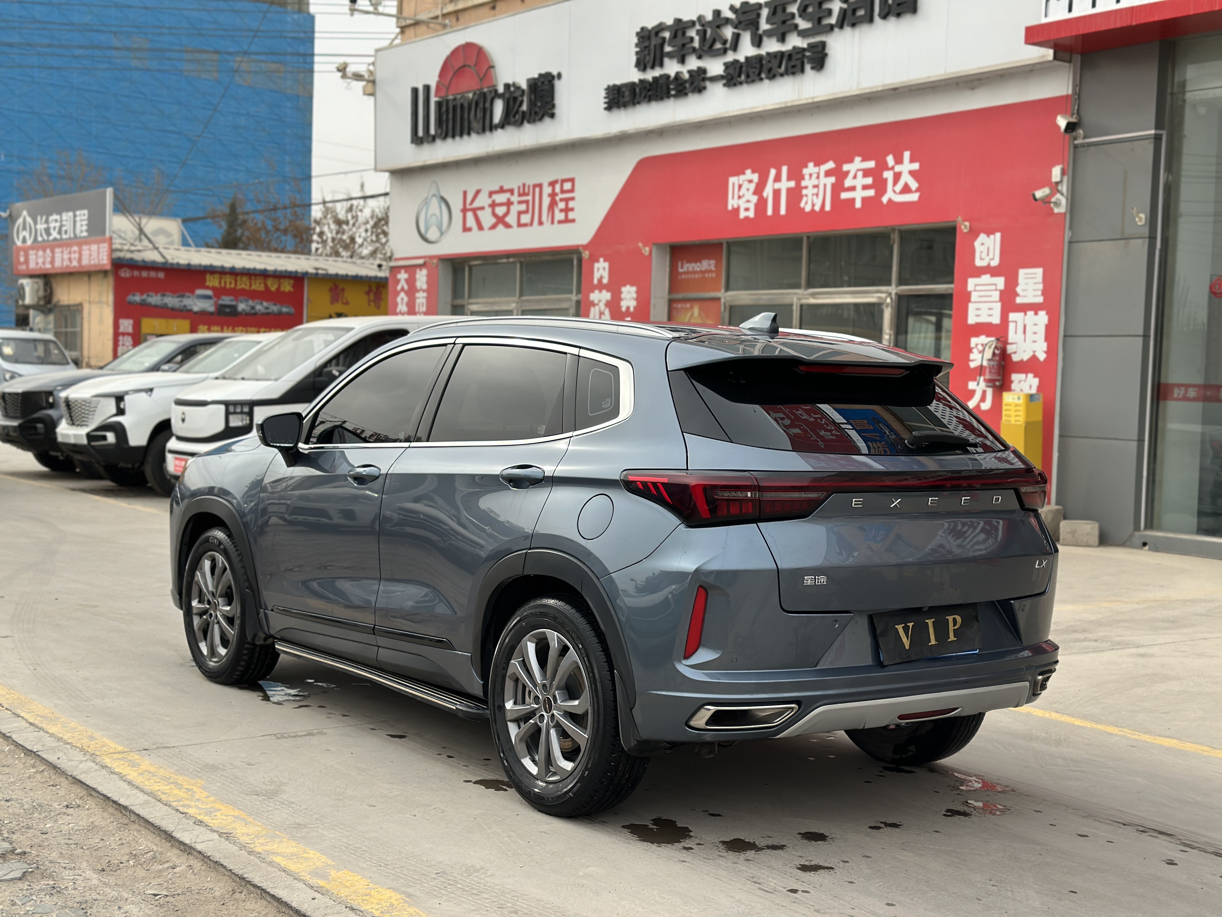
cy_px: 458
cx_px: 611
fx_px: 1694
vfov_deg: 30.3
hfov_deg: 39.7
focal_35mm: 48
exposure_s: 1/2114
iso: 100
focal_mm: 6.86
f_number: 1.78
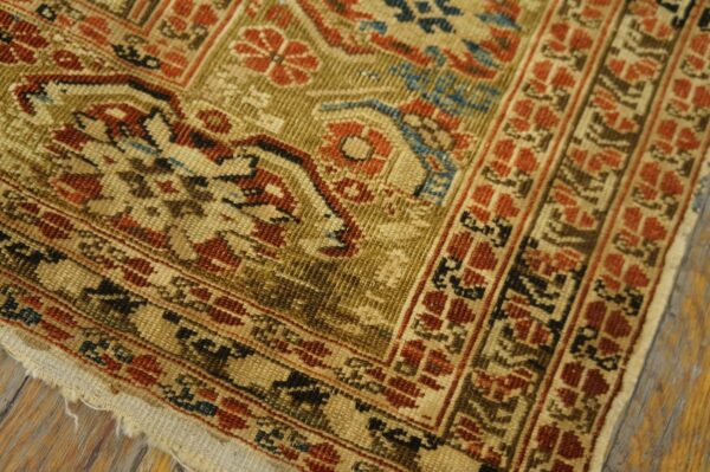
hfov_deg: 62.0
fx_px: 591
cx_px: 355
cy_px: 236
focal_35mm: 30
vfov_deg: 43.5
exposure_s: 1/60
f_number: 4
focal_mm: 20
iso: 1000
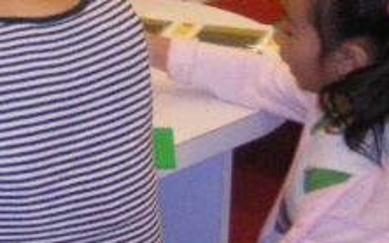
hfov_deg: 11.9
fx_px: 1867
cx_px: 123
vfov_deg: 7.3
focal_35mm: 176
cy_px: -154
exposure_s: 1/50
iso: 400
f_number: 3.5
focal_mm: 6.3
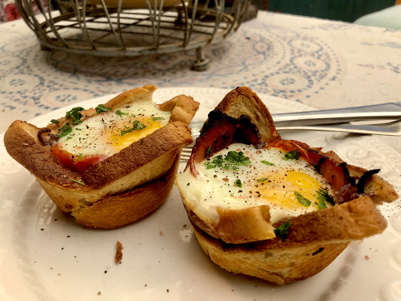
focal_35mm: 28
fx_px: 324
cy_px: 150
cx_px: 200
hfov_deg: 63.4
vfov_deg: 49.7
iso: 20
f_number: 1.8
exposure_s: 1/631
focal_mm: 3.99
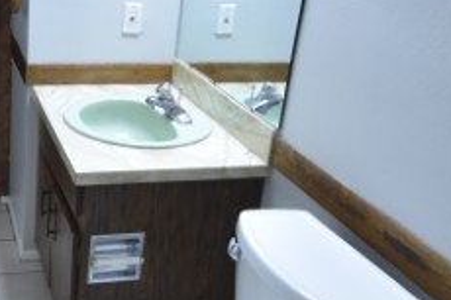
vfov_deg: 28.4
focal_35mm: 47
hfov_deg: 39.7
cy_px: 104
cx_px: 69
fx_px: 588
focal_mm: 10
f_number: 3.5
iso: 800
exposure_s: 1/20
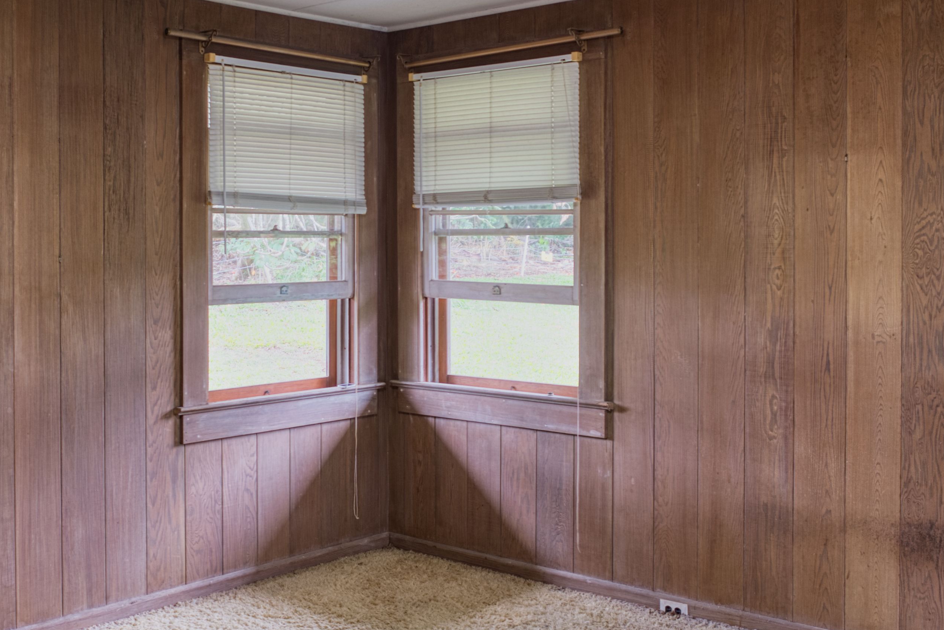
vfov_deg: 30.4
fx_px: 1154
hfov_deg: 44.3
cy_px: 242
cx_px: 383
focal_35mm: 44
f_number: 4
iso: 50
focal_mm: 14
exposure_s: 1/6
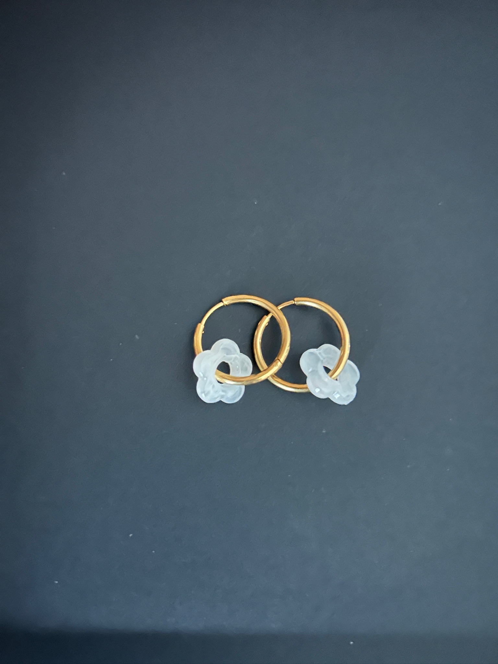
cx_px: 249
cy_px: 332
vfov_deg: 67.3
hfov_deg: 53.1
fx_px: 499
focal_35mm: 26
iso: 2500
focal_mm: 5.7
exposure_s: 1/9
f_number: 1.5
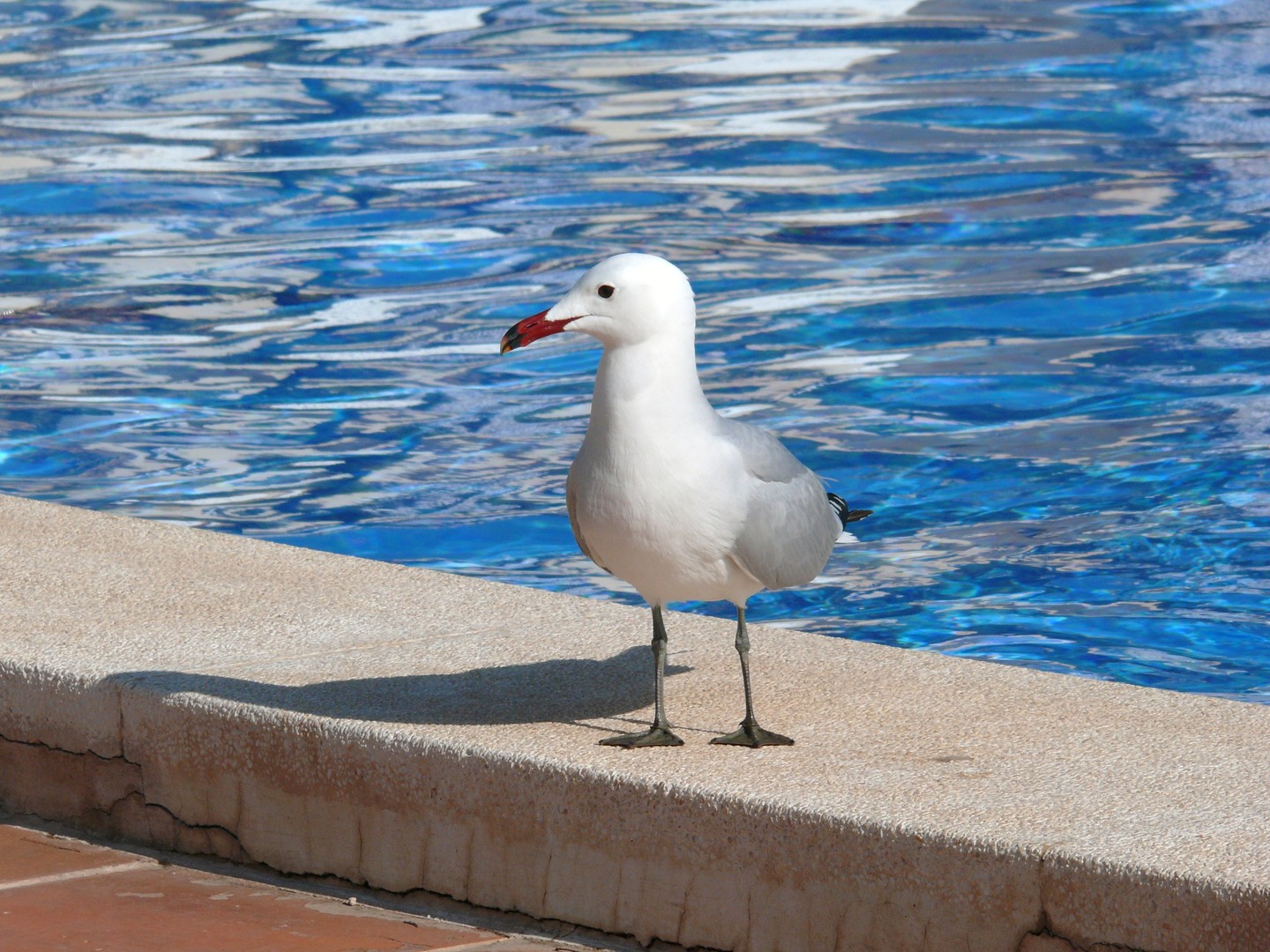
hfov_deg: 7.0
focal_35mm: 283
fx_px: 10383
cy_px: 476
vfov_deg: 5.3
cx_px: 635
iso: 100
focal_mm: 59.7
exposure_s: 1/640
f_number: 8
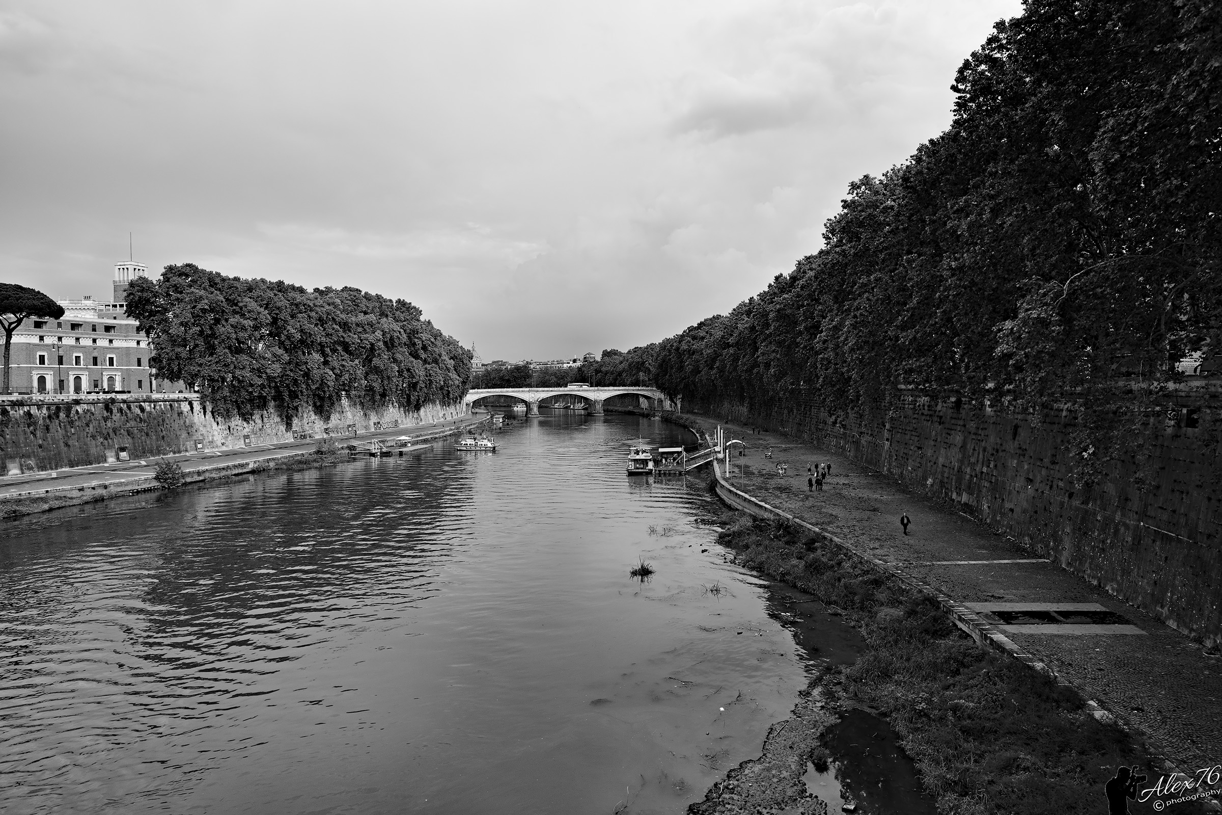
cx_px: 611
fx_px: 713
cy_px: 408
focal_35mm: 21
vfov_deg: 59.5
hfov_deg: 81.2
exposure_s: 1/750
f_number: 5
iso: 200
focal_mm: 14
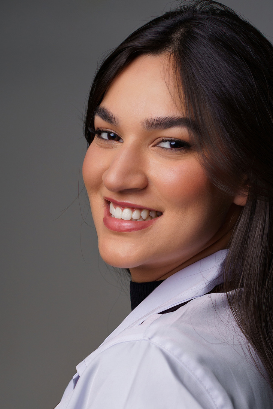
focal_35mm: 140
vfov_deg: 14.6
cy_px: 327
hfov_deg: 9.8
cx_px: 163
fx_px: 1592
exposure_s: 1/100
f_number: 6.3
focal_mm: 85
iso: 250
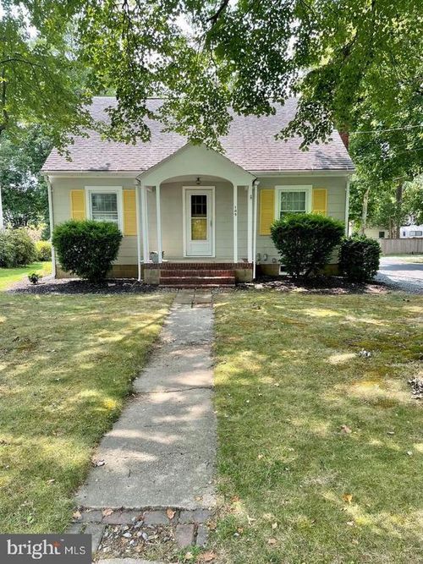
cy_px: 282
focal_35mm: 26
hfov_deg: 53.0
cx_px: 212
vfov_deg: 67.3
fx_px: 424
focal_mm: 4.2
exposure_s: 1/428
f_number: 1.6
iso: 32
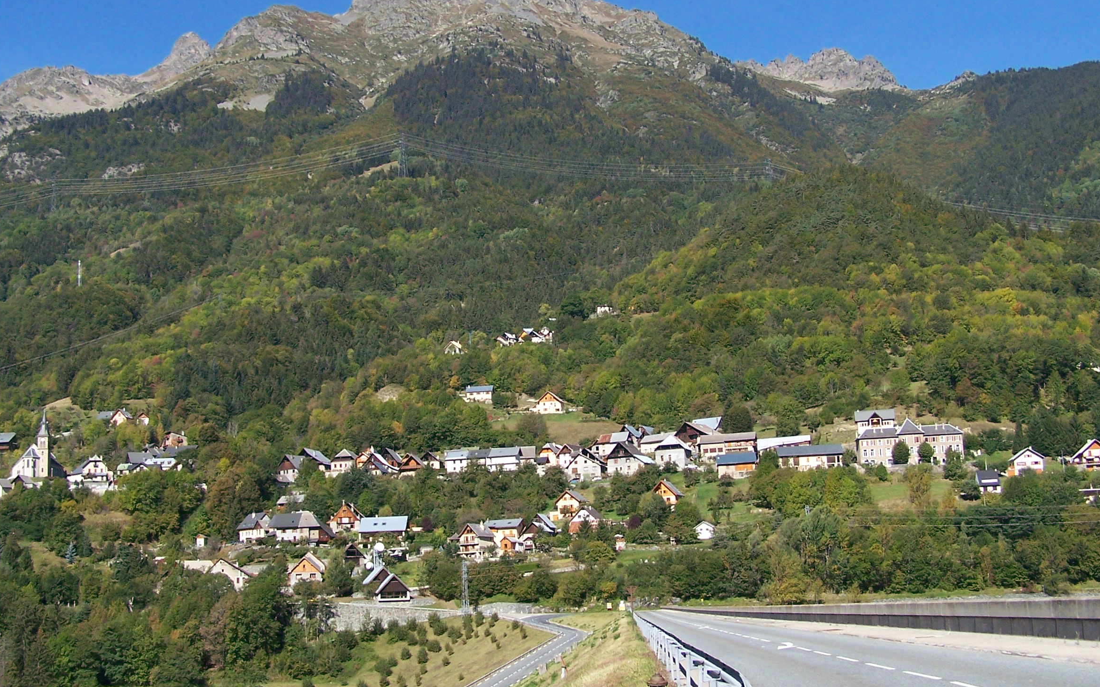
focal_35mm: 49
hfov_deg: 41.1
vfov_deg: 26.3
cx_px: 557
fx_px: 1469
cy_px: 325
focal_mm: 6.3
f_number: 4
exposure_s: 1/1000
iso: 125
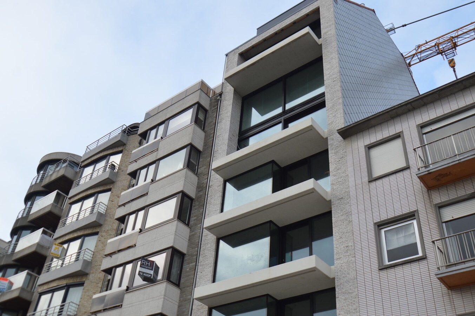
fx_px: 475
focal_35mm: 36
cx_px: 238
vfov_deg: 36.8
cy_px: 158
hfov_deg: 53.2
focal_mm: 24
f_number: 5.6
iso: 110
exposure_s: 1/125
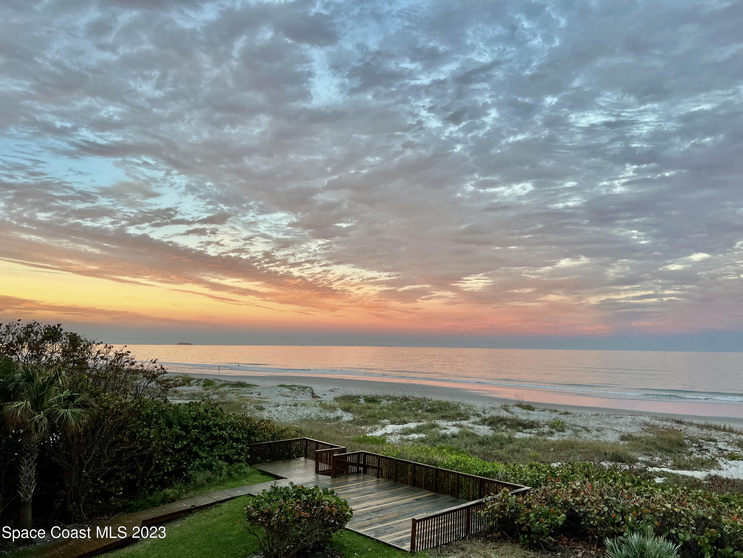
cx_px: 372
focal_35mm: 26
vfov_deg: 53.1
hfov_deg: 67.3
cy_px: 279
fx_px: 558
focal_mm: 5.7
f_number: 1.5
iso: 50
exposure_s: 1/120
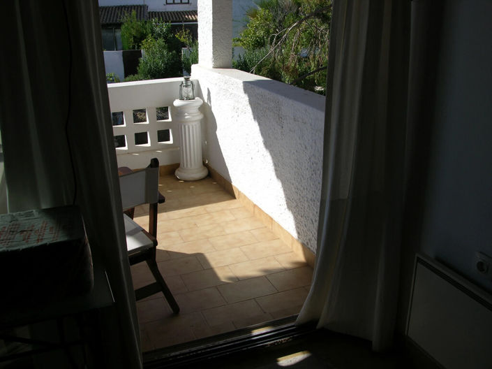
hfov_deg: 52.6
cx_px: 246
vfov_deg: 40.7
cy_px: 184
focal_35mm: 35
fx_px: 497
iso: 50
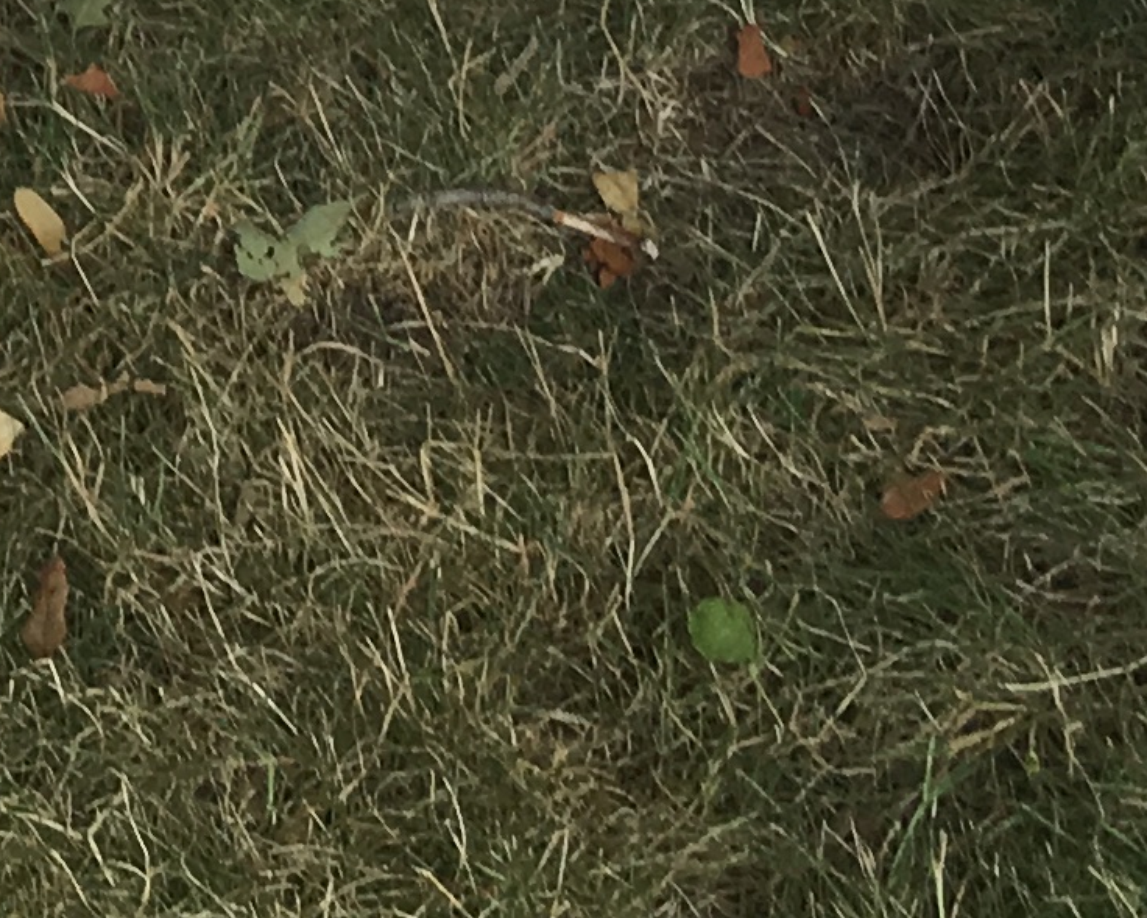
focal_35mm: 155
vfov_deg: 9.3
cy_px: -1015
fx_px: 5262
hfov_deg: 11.7
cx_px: -796
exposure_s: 1/139
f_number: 2.2
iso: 25
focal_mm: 4.15
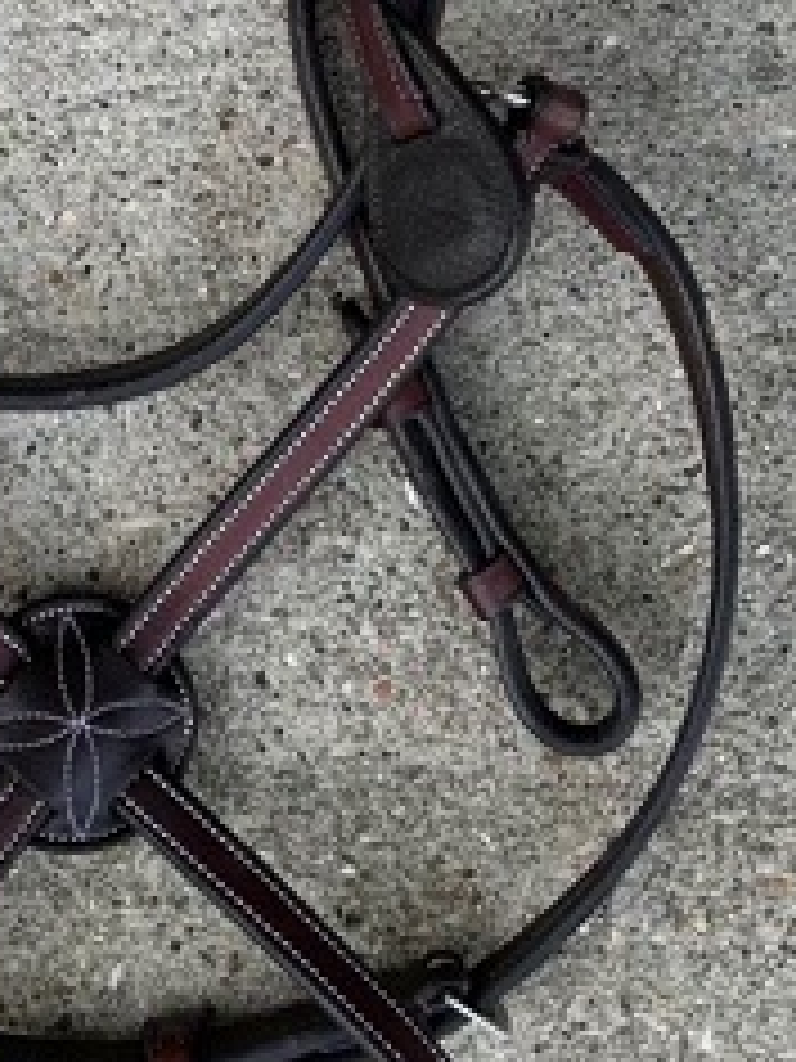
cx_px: 11
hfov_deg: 14.7
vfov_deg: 19.4
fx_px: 3035
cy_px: 76
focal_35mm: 99
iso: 50
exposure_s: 1/384
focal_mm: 5.7
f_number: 1.5
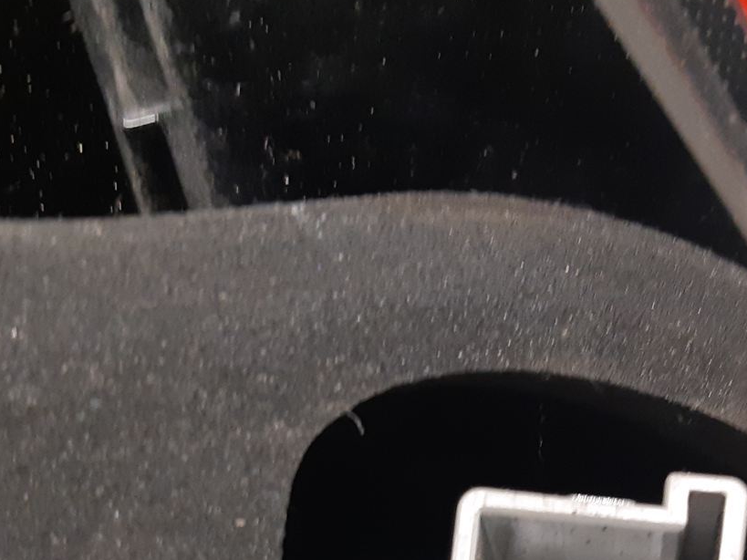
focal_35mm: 65
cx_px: 433
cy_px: 629
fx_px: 1402
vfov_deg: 21.3
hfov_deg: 29.8
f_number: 1.7
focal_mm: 3.93
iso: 250
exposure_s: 1/25
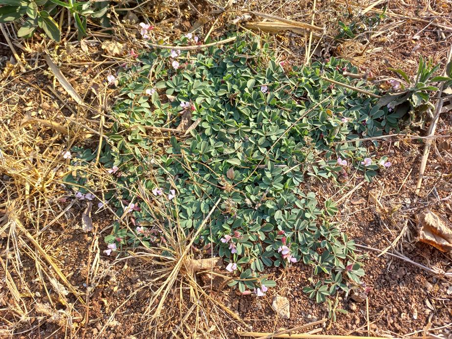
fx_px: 326
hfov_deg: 69.4
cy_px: 170
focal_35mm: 25
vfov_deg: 54.9
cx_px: 226
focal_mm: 4.6
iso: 25
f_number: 1.8
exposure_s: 1/182
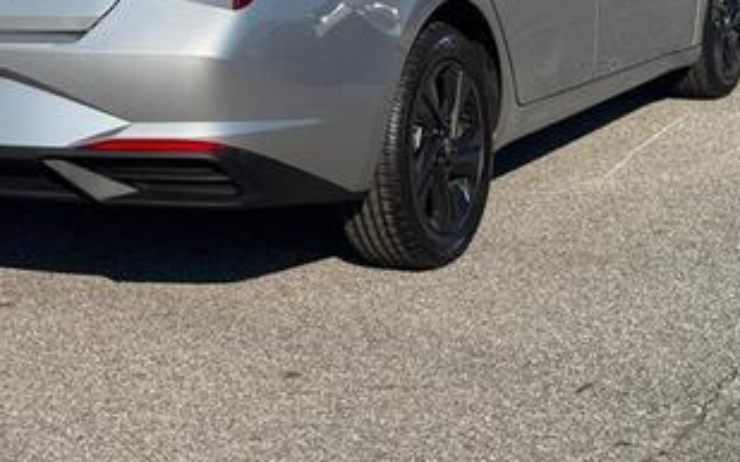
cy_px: 34
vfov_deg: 15.5
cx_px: 256
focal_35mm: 83
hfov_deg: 24.8
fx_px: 1674
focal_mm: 6.76
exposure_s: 1/4608
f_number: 1.78
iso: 64
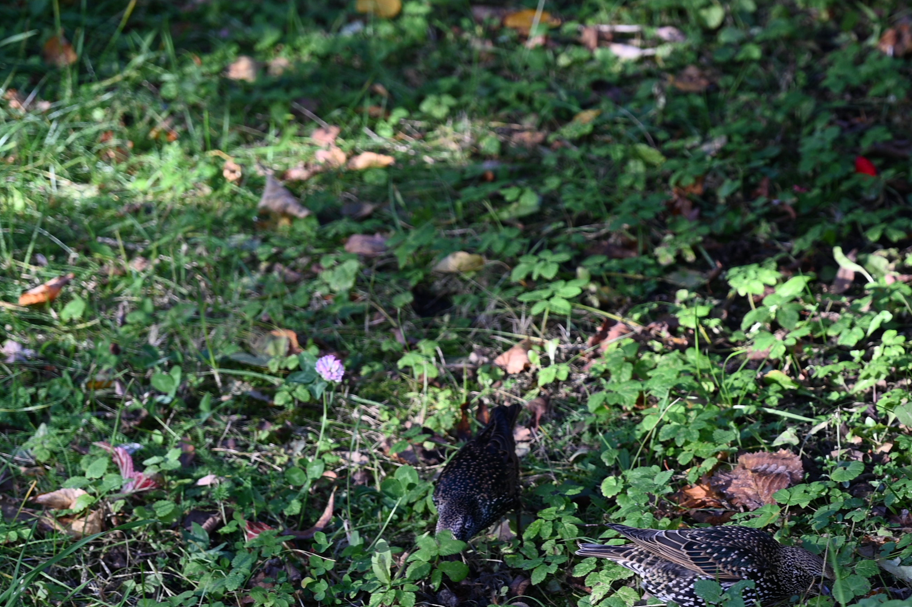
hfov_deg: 7.4
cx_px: 726
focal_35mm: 277
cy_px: 569
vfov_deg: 4.9
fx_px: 7012
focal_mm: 120
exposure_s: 1/100
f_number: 4
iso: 125
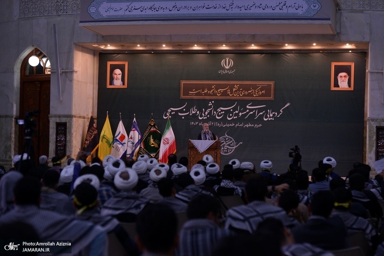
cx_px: 192
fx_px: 960
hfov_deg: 22.6
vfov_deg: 15.2
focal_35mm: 90
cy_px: 128
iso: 500
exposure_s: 1/100
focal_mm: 90
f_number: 4.5
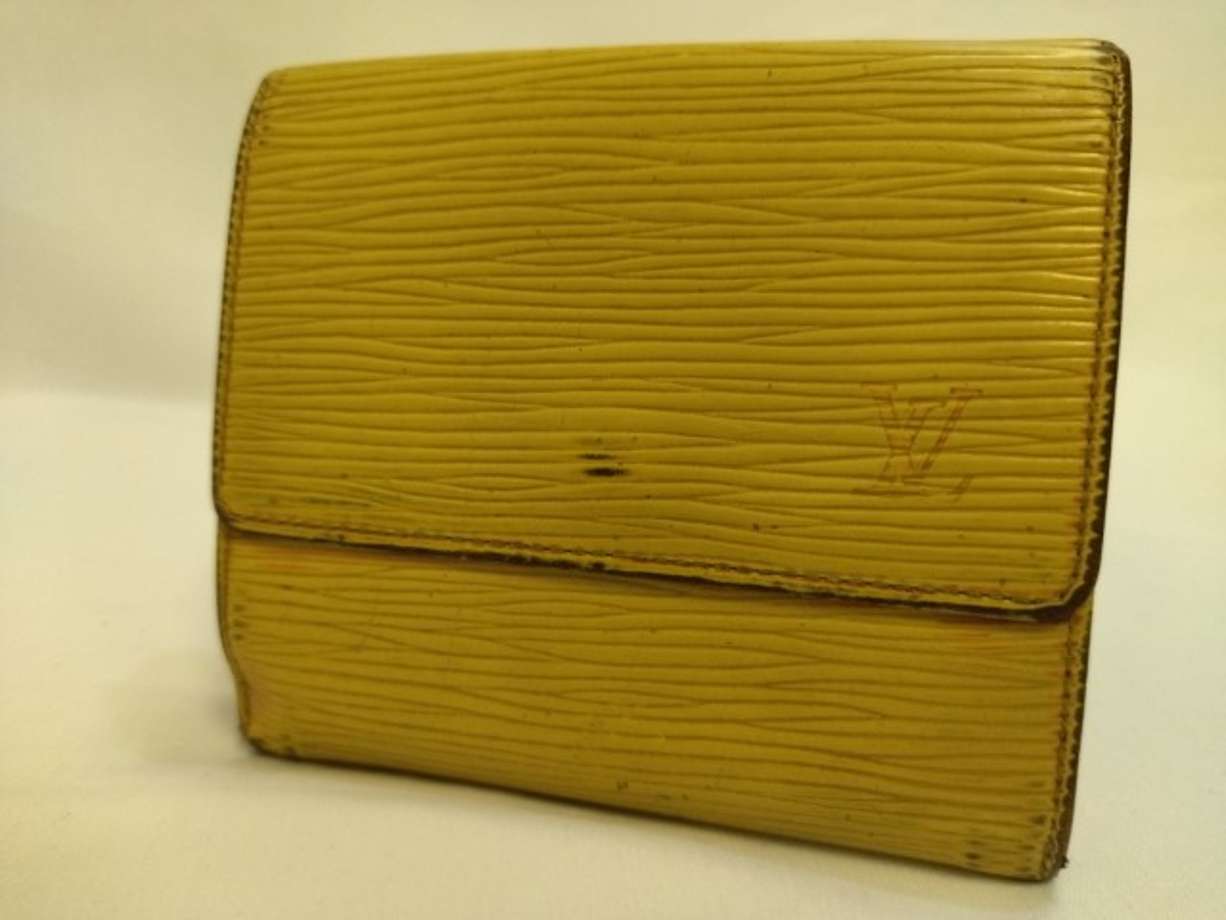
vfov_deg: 51.4
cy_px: 460
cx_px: 613
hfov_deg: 65.3
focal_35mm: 27
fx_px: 956
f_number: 1.79
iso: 400
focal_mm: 4.74
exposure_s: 1/100
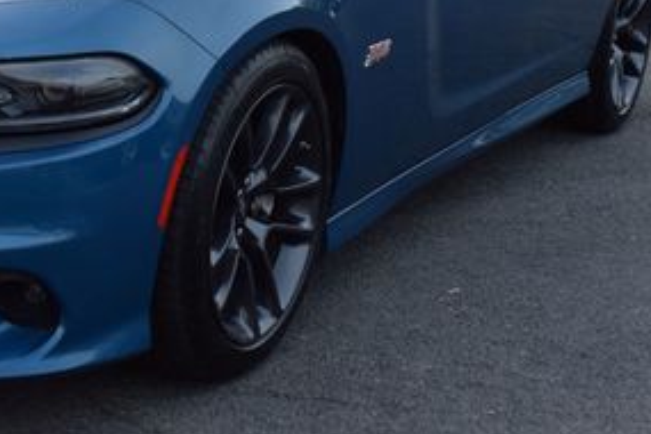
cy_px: 43
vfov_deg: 13.4
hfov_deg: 20.2
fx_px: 1826
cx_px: 286
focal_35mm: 101
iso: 720
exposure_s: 1/15
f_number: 6.3
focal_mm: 30
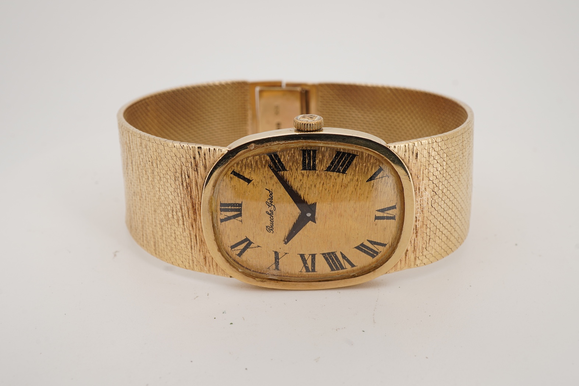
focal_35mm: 45
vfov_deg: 29.9
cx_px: 290
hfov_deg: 43.6
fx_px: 724
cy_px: 193
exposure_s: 1/160
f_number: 22
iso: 160
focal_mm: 30
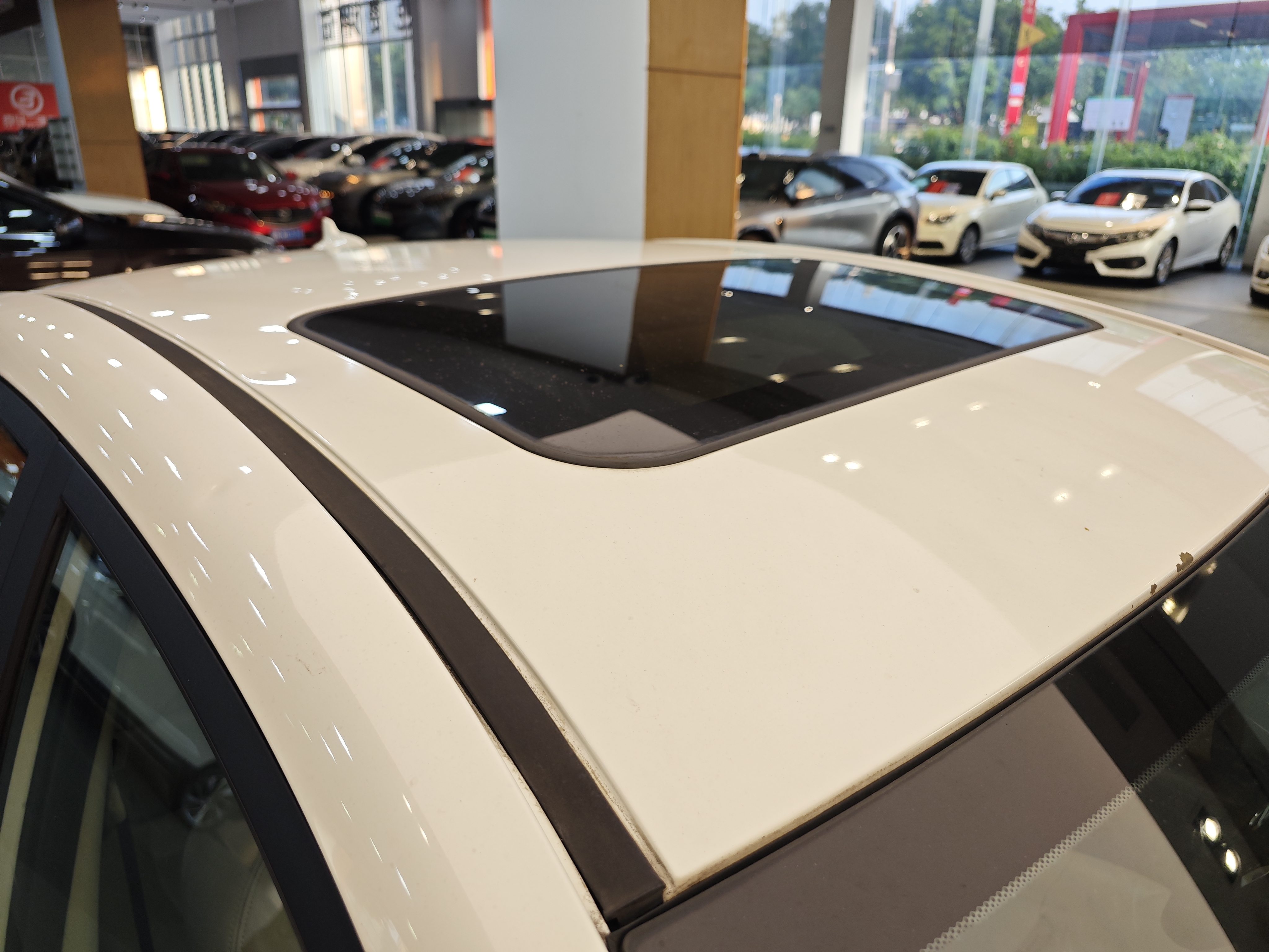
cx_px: 634
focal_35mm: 23
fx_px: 843
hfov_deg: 73.9
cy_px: 476
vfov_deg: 58.9
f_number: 1.9
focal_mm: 8.7
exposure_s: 1/500
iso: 320
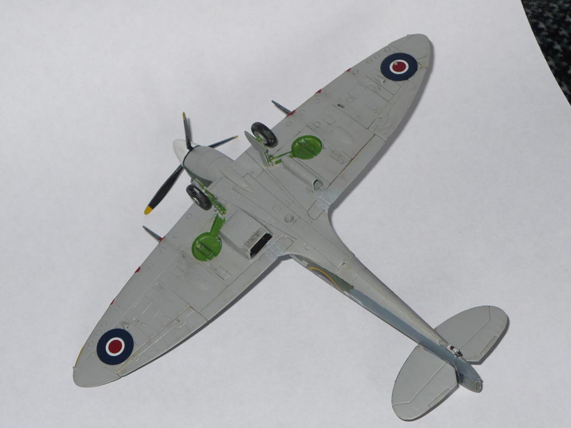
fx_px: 1946
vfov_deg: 12.6
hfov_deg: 16.7
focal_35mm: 118
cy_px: 214
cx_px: 286
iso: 100
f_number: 3.7
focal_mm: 19.4
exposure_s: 1/30
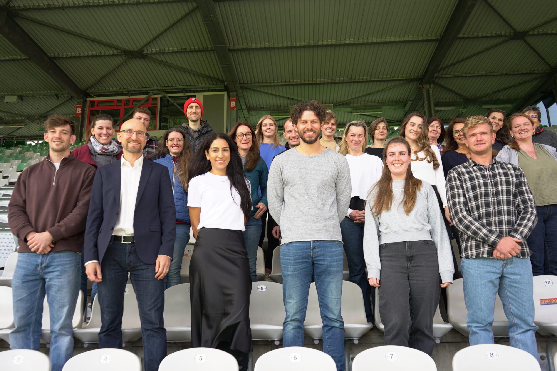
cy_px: 186
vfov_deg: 46.4
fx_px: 433
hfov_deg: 65.5
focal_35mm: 28
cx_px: 278
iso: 100
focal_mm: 28
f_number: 5.6
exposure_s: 1/100
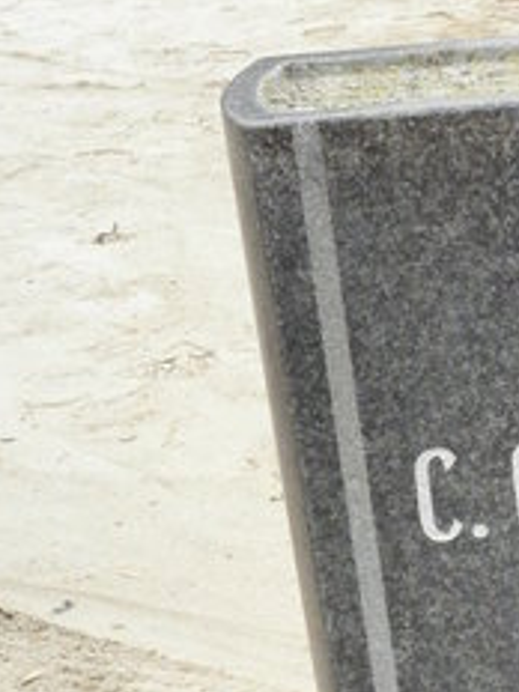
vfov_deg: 21.0
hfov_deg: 14.7
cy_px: 468
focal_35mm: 93
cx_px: 793
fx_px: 1859
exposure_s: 1/320
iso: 200
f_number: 5.6
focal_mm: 4.83
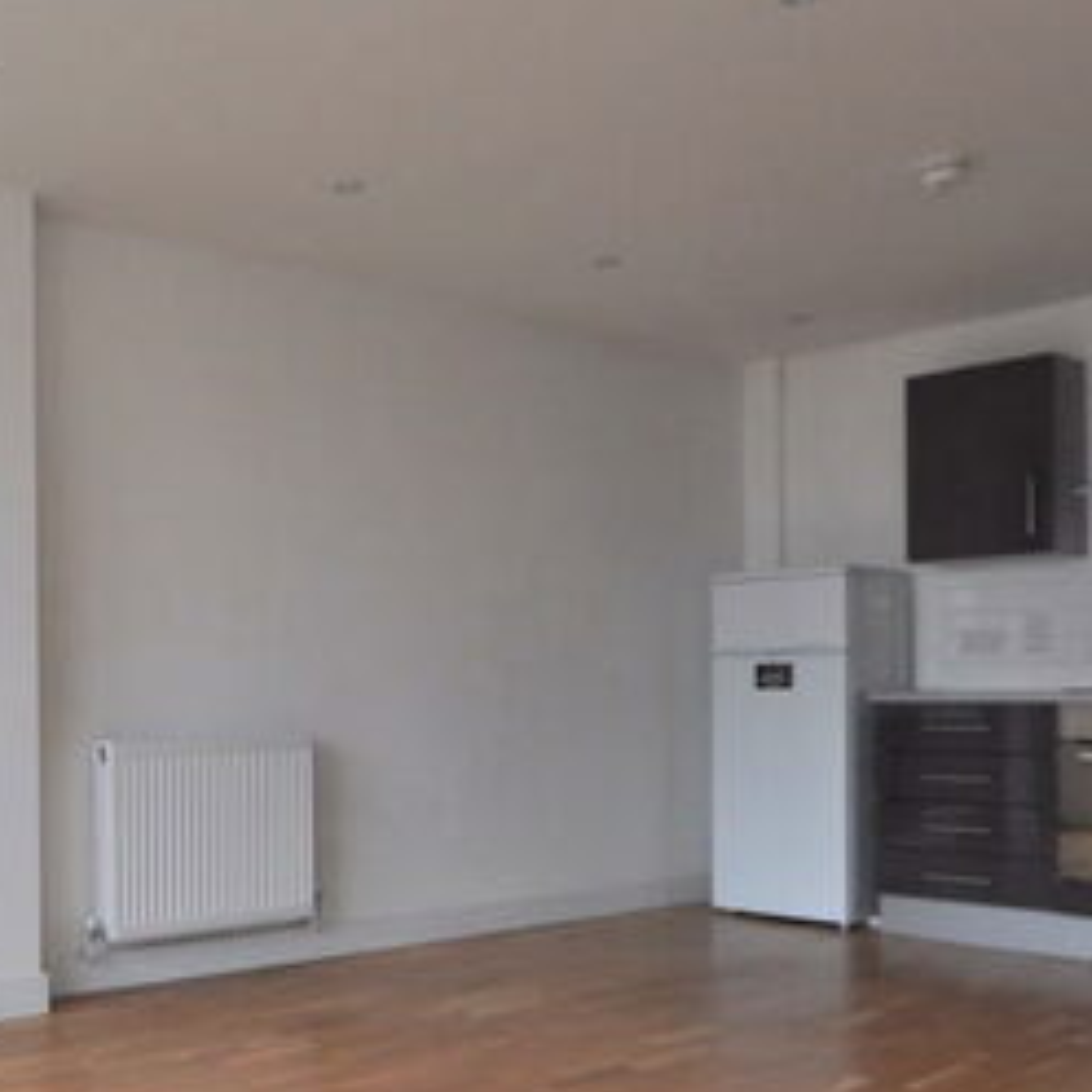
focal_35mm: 36
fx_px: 1285
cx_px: 31
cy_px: 698
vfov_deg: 45.6
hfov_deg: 40.9
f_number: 5.6
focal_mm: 10
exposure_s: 1/125
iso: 400
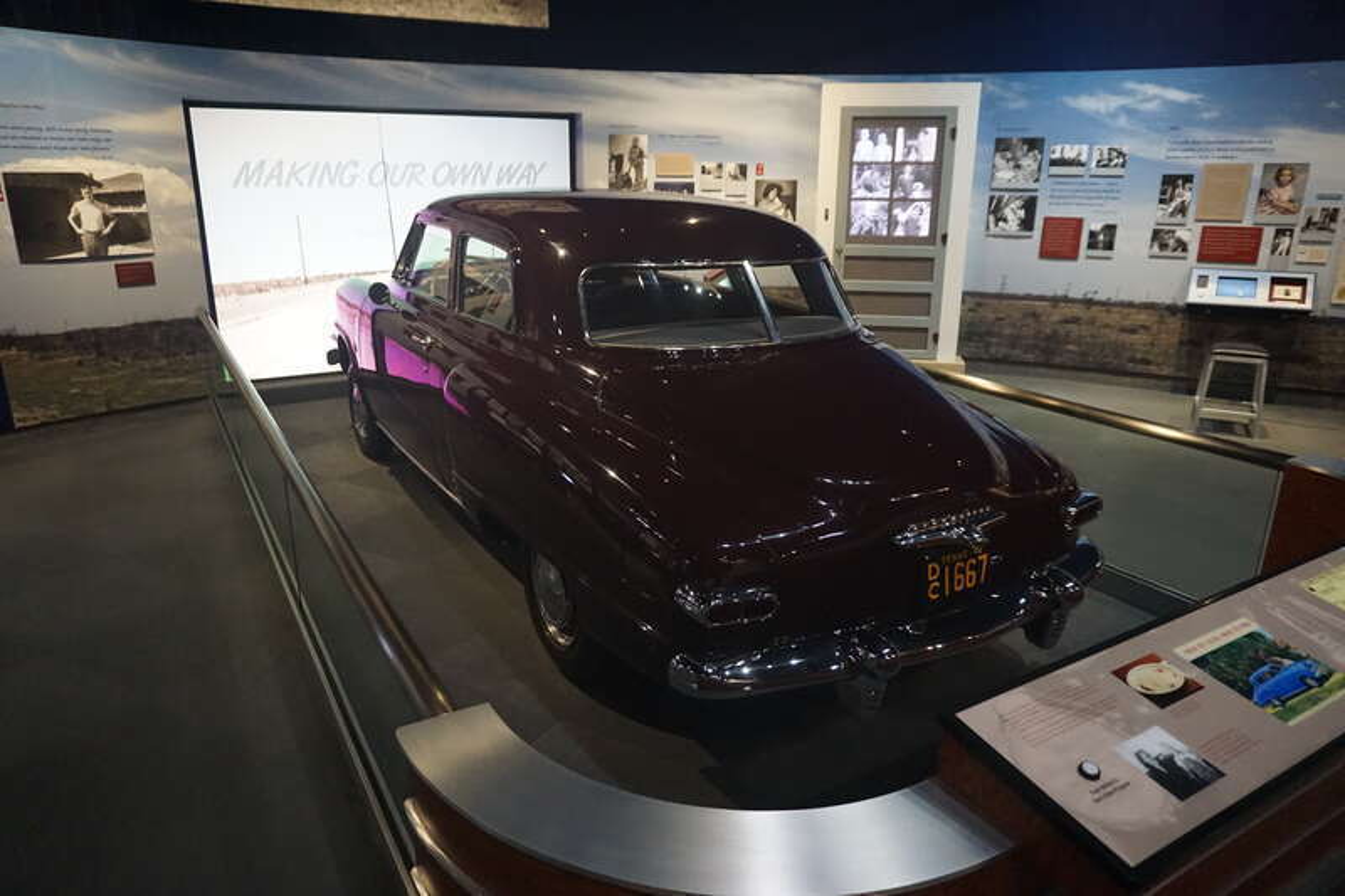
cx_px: 672
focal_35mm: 24
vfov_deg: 53.1
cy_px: 448
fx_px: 896
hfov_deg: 73.8
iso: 3200
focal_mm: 16
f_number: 3.5
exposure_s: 1/125
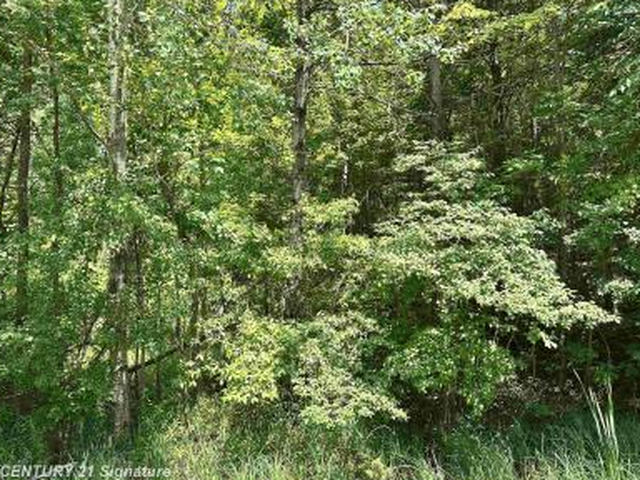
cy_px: 247
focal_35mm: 25
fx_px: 462
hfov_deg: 69.4
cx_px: 313
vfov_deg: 54.9
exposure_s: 1/850
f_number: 1.78
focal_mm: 6.86
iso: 80
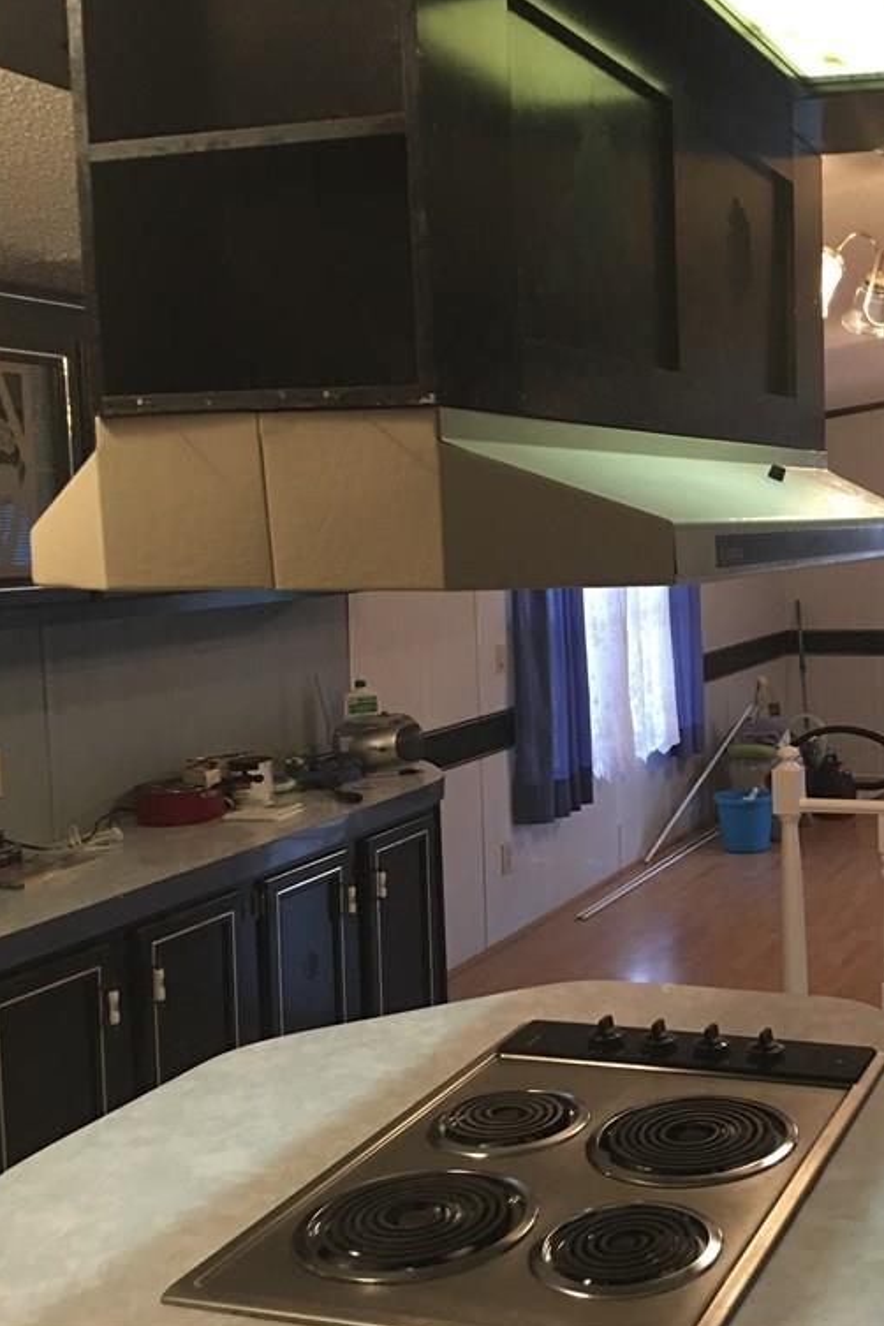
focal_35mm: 41
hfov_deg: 31.1
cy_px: 659
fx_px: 1510
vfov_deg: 47.4
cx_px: 799
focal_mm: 4.15
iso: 100
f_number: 2.2
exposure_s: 1/10
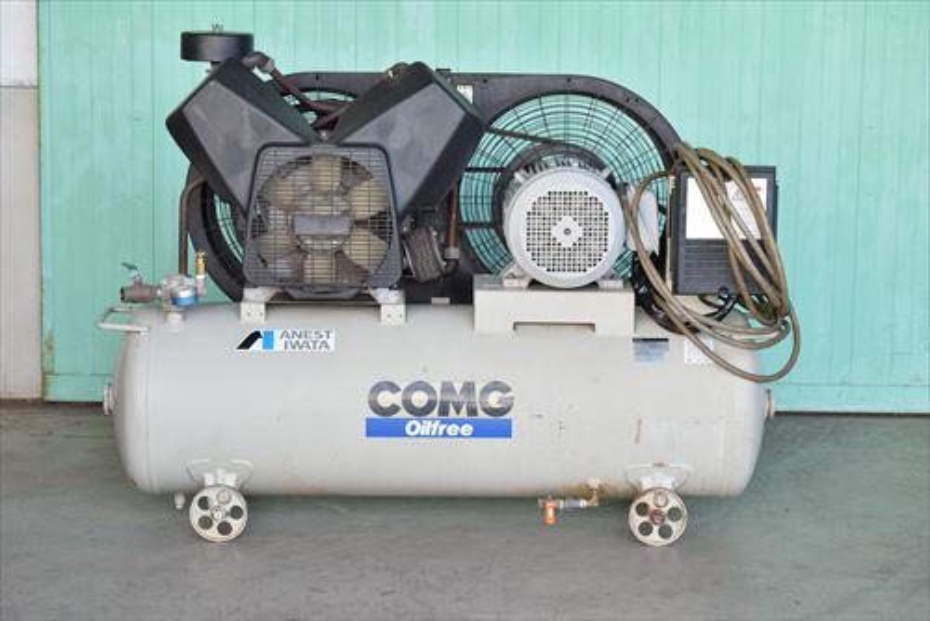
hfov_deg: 20.0
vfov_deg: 13.4
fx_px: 2636
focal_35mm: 102
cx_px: 465
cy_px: 310
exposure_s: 1/250
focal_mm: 68
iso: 1250
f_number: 6.3
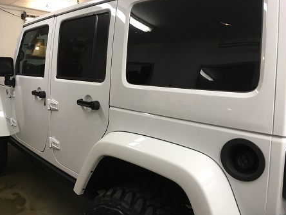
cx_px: 143
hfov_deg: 60.0
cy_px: 108
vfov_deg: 46.8
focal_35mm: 30
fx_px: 248
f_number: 2.2
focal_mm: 4.15
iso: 50
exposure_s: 1/30
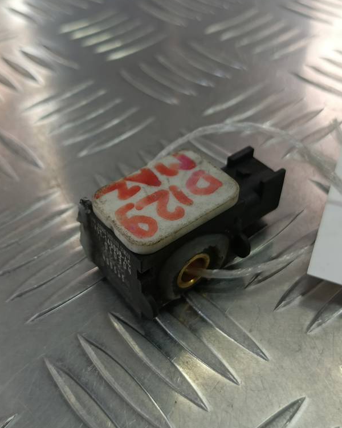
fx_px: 455
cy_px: 212
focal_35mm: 36
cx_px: 170
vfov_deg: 50.3
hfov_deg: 41.2
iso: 104
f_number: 1.6
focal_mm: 4.11
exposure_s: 1/100
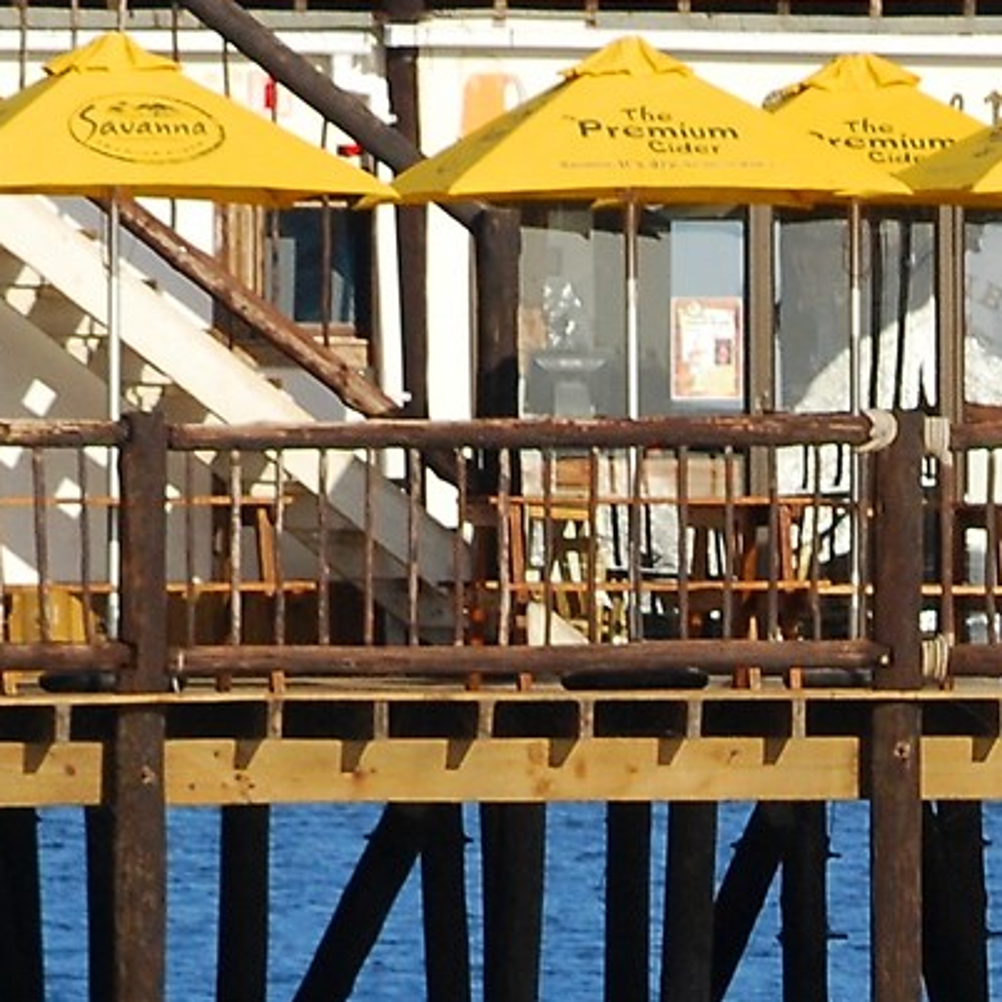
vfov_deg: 2.0
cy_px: 1777
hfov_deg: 2.0
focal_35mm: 883
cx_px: 511
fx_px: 28917
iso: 200
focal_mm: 116
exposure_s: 1/200
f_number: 10
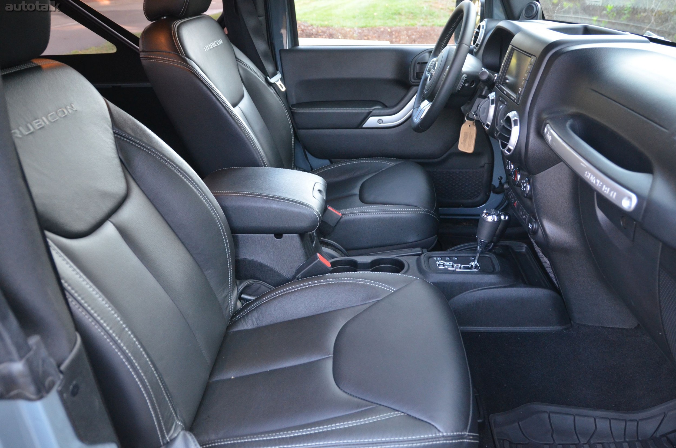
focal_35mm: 27
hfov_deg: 67.5
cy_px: 224
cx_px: 338
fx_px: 506
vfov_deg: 47.7
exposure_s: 1/125
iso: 1600
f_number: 3.5
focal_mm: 18
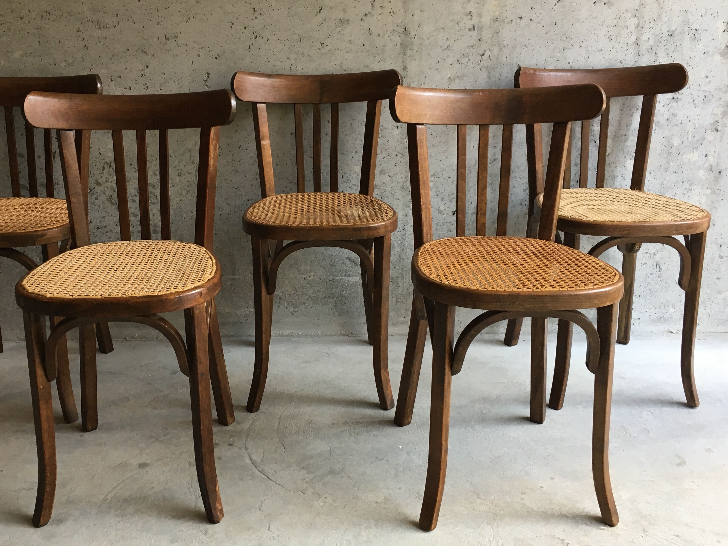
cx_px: 311
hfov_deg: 50.0
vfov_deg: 38.6
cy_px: 256
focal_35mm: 37
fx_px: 778
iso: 40
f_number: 2.2
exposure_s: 1/33
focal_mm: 4.15
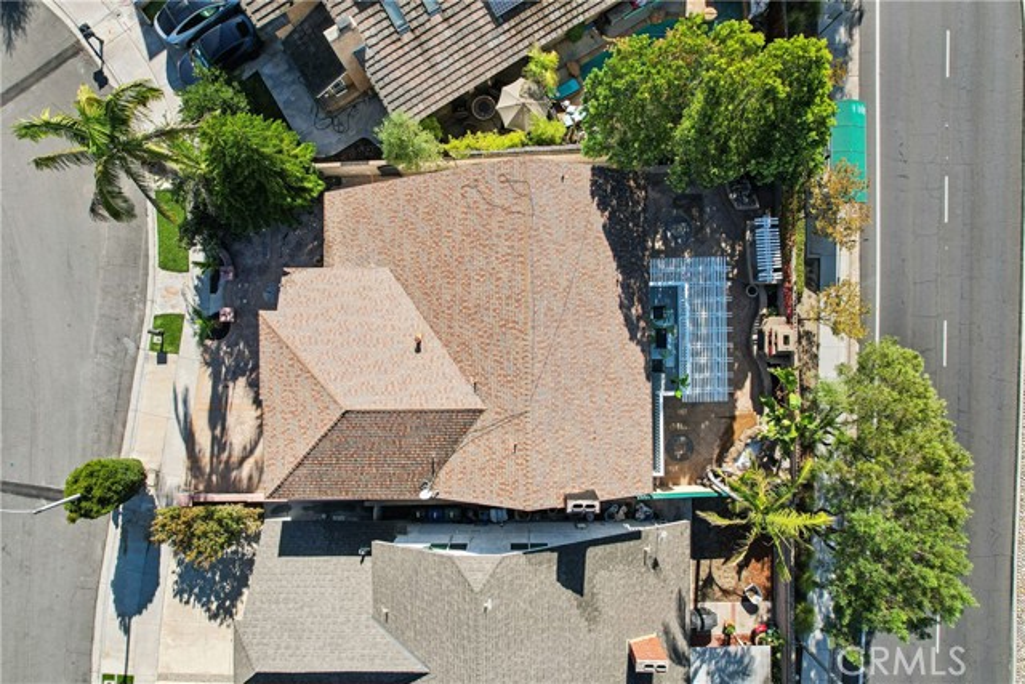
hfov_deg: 78.6
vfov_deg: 57.3
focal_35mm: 22
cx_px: 512
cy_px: 342
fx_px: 626
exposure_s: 1/1000
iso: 100
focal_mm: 8.4
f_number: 2.8
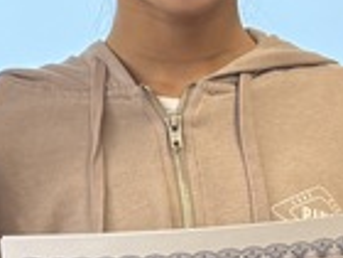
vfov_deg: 8.4
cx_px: -289
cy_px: 125
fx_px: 1744
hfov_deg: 10.5
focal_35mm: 176
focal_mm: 6.76
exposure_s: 1/121
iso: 125
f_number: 1.78
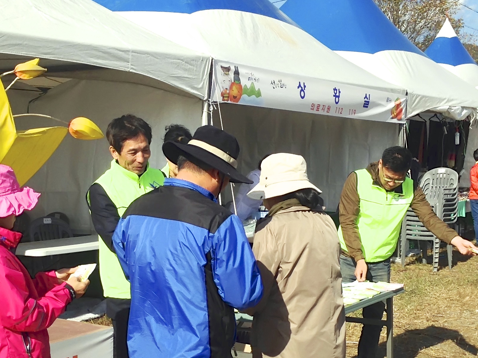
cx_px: 216
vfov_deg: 21.9
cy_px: 235
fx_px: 925
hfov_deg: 29.0
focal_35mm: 67
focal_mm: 4.12
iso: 50
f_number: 2.4
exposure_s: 1/2857
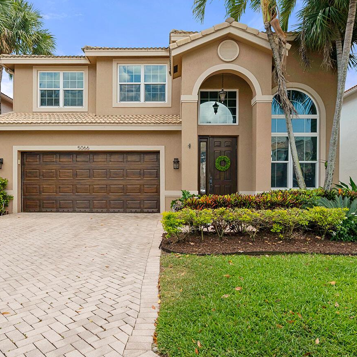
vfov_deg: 62.7
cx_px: 166
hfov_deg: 62.9
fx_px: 292
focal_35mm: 25
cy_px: 202
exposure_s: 1/250
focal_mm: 16
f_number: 6.3
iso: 100
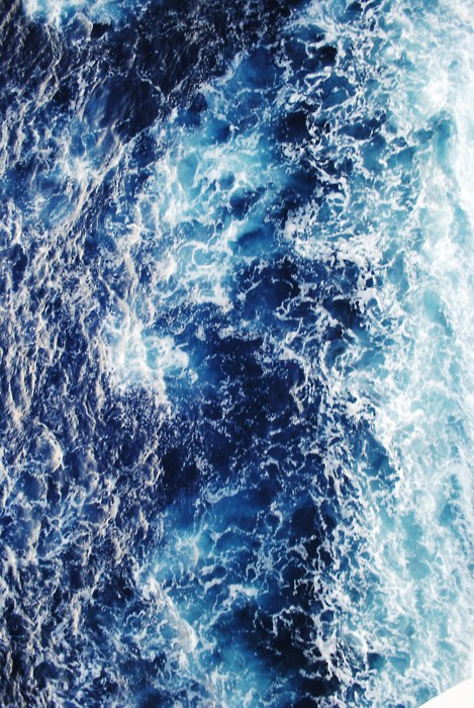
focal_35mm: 27
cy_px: 354
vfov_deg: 67.3
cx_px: 237
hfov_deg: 48.1
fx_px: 531
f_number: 3.5
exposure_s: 1/100
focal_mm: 18
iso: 800
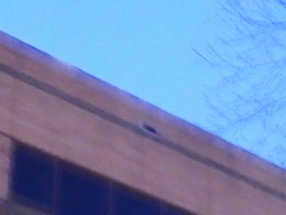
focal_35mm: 109
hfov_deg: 17.6
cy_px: 467
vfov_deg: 11.8
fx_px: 901
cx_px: 287
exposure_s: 1/2
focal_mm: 4.3
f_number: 3.3
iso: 800
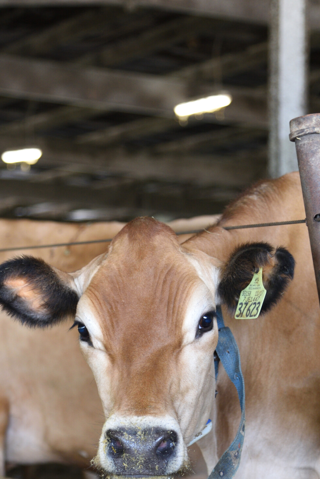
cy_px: 346
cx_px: 162
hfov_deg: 10.1
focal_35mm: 136
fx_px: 1811
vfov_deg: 15.0
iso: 1000
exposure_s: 1/80
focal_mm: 78
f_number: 4
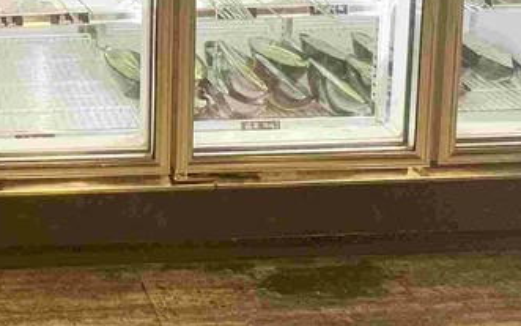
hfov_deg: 33.3
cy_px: -220
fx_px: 710
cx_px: -96
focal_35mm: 50
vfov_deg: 20.3
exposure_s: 1/120
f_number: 1.8
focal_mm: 1.57
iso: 200
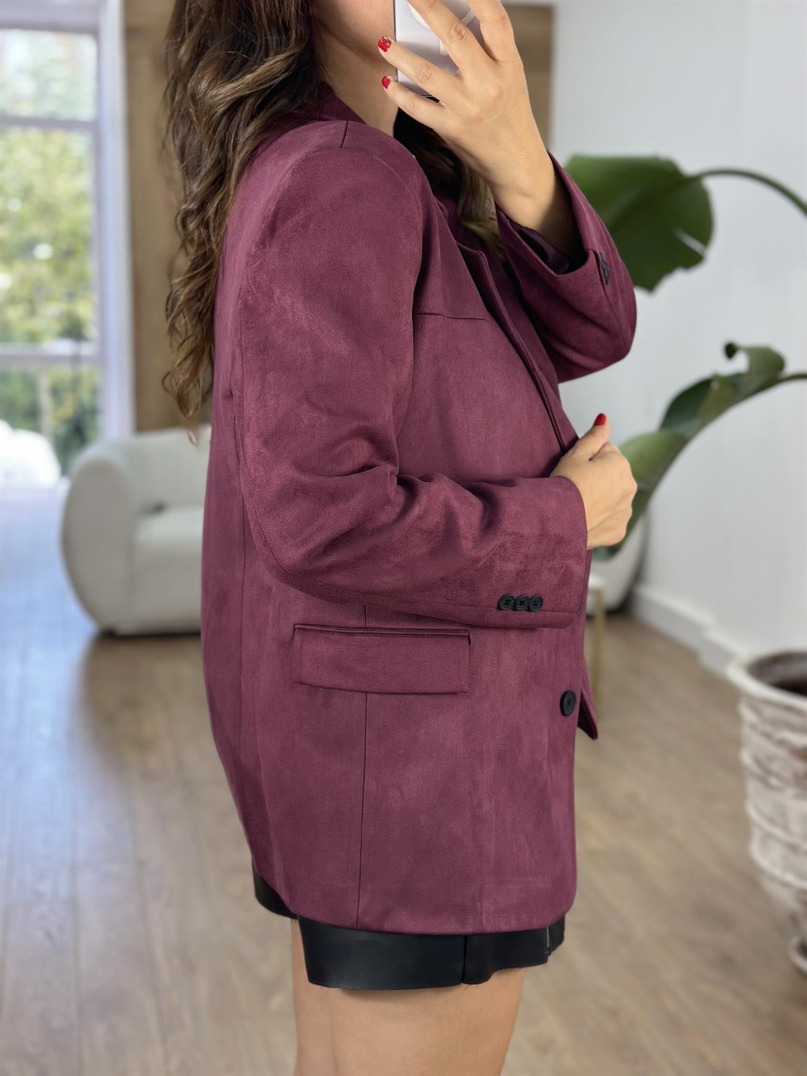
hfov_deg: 30.3
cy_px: 538
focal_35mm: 48
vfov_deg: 39.7
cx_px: 404
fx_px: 1492
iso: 100
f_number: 1.78
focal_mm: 6.86
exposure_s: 1/100
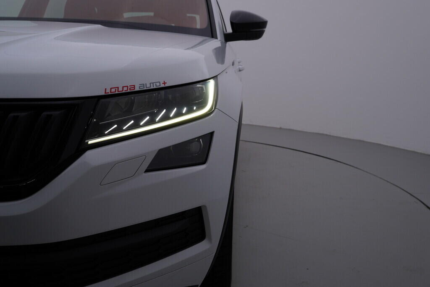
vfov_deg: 36.9
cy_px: 144
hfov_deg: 53.1
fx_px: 430
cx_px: 215
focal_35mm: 36
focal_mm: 24
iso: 125
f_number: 5.6
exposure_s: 1/160
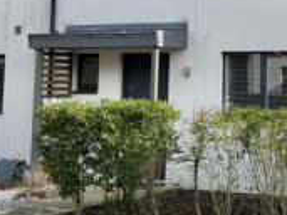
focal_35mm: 82
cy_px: 6
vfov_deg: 17.6
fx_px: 679
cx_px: 293
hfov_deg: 22.8
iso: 80
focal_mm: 6.76
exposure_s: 1/3584
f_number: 1.78
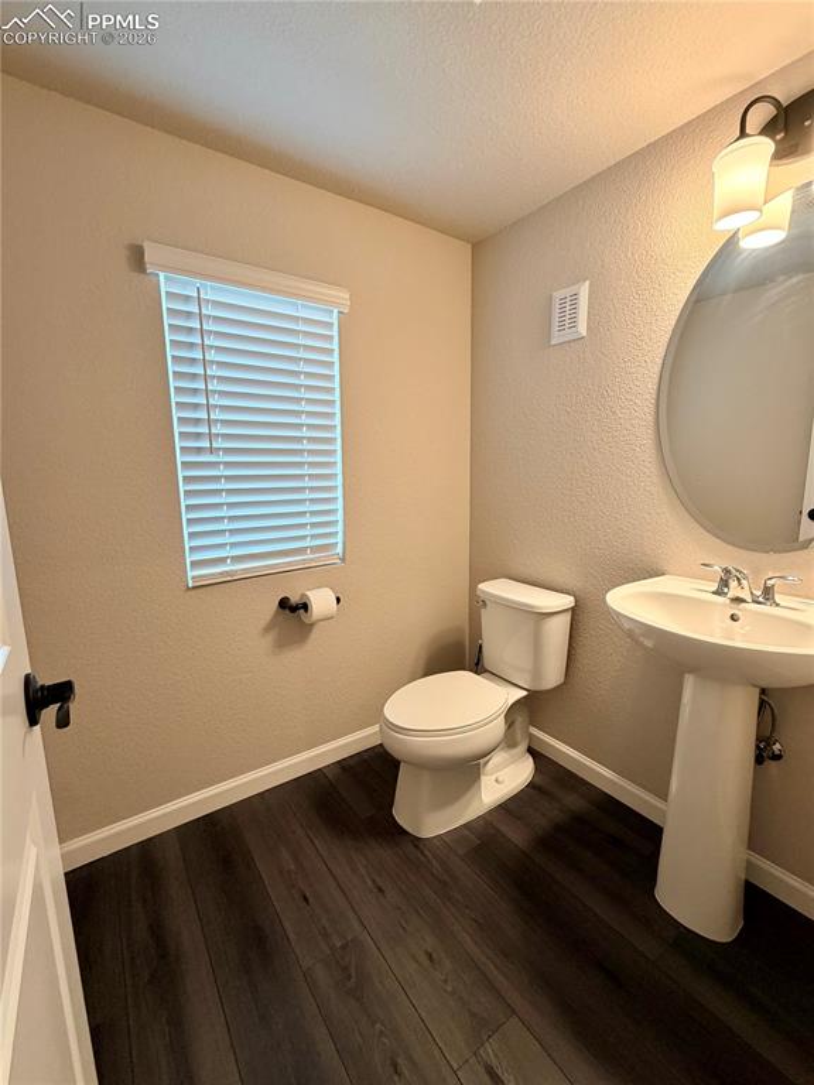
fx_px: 439
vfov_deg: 102.1
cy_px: 542
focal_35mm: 14
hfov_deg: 85.7
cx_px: 407
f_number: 2.2
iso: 160
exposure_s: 1/60
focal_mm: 2.22
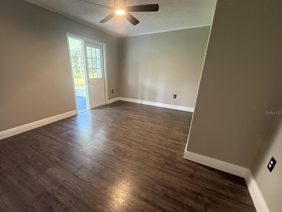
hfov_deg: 98.0
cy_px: 113
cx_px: 132
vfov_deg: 81.7
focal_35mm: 15
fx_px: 122
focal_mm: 2.22
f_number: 2.2
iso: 640
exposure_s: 1/120
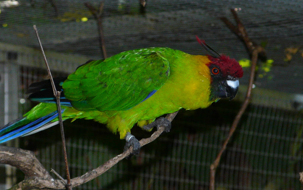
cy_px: 98
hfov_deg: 5.3
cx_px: 152
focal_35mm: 398
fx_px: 3287
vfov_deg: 3.3
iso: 160
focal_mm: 38.6
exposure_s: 1/160
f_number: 3.6
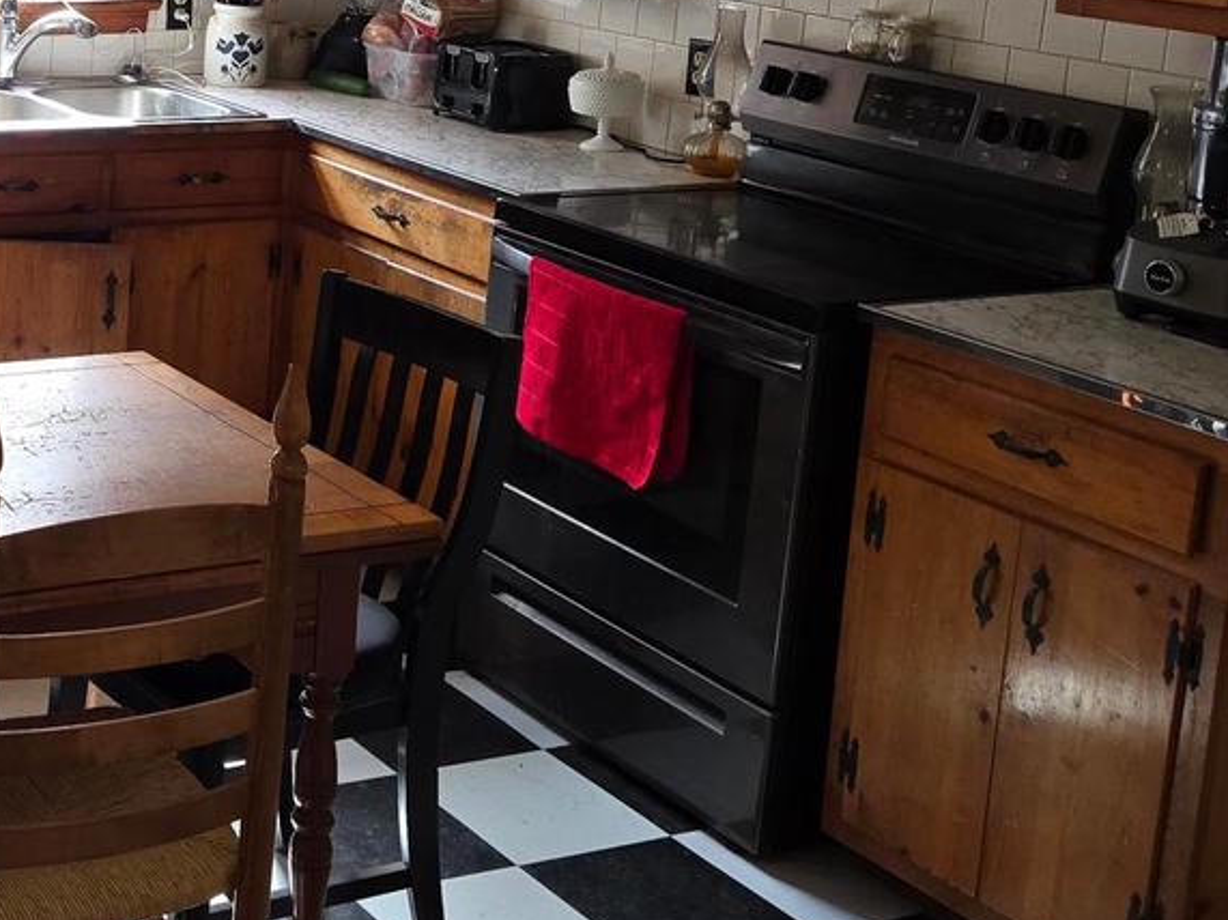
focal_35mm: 58
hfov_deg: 30.5
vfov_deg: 24.7
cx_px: -45
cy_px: 148
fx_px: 2057
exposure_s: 1/60
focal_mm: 5.4
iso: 64
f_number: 1.8
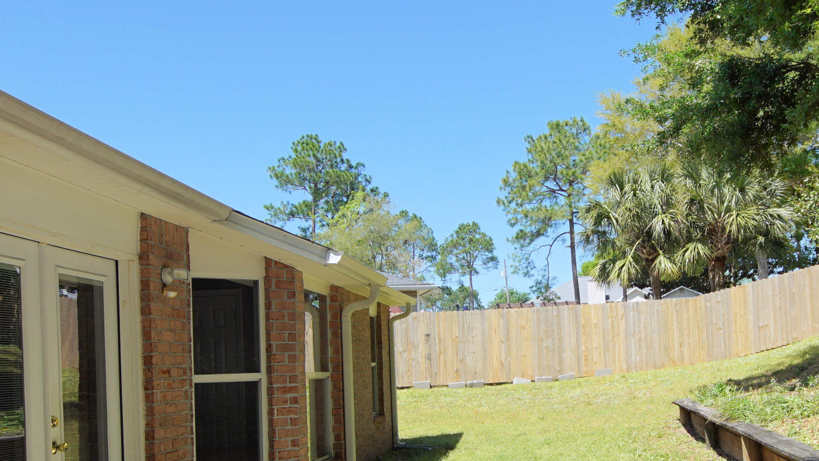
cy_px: 361
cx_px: 532
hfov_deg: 49.8
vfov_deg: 29.1
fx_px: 869
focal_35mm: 40
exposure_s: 1/160
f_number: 8
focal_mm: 12
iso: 100
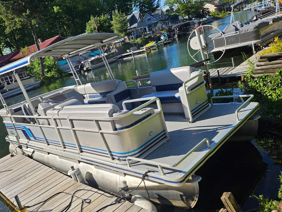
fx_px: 244
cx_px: 107
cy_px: 106
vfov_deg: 46.8
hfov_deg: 59.2
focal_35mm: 30
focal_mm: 5
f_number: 1.8
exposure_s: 1/3160
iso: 50
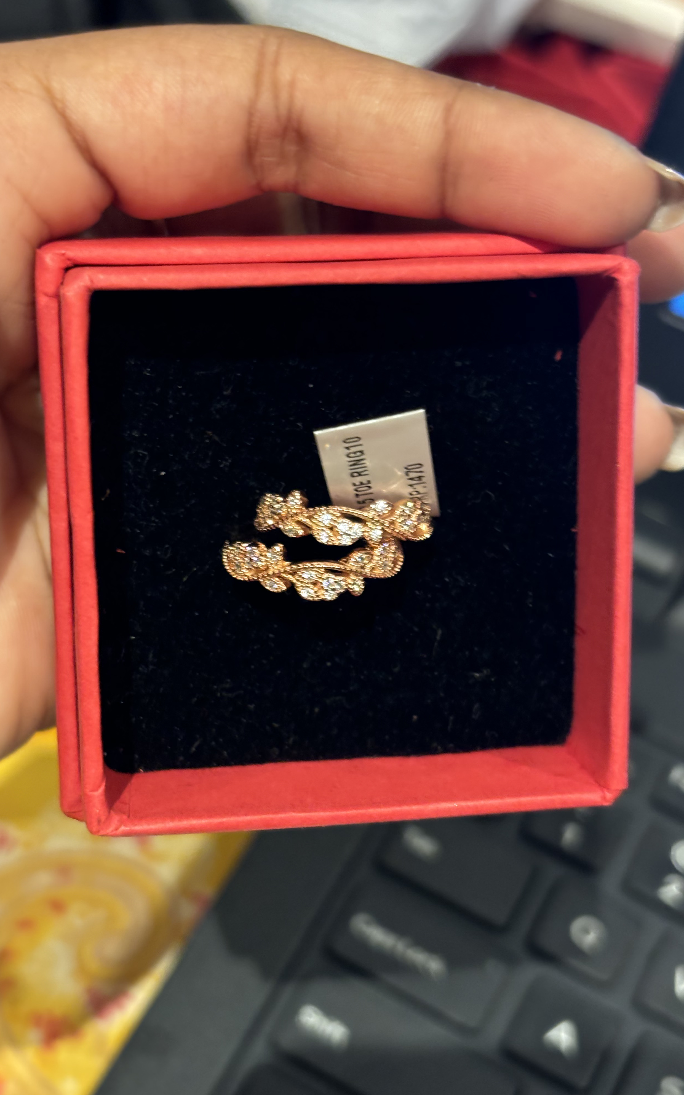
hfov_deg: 23.1
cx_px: 277
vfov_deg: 36.3
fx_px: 1671
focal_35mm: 56
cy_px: 543
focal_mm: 5.96
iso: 250
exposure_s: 1/33
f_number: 1.6
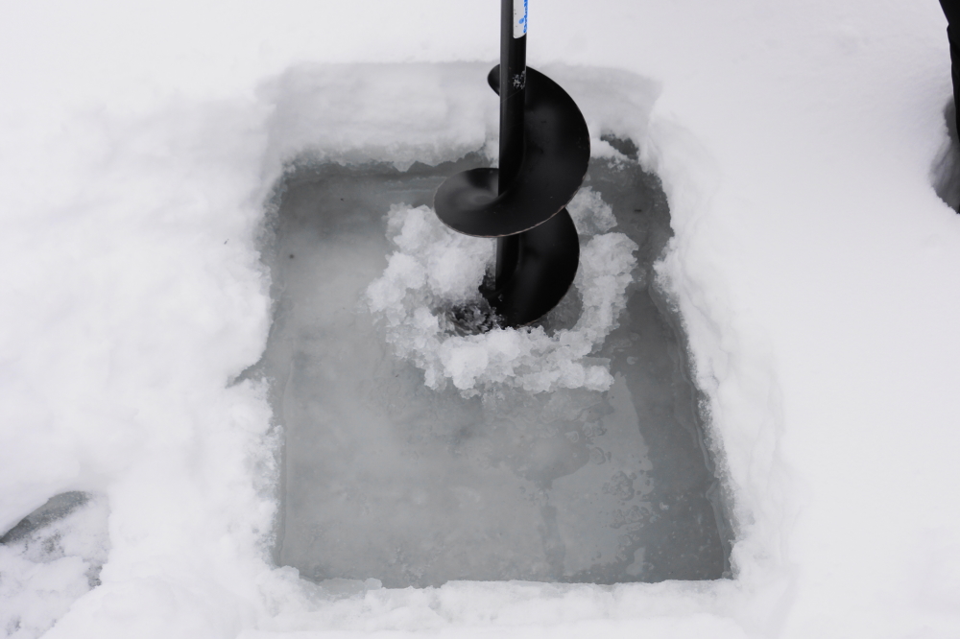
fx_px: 1120
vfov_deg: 31.9
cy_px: 320
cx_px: 480
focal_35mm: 42
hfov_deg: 46.4
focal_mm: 28
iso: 100
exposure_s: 1/80
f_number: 8
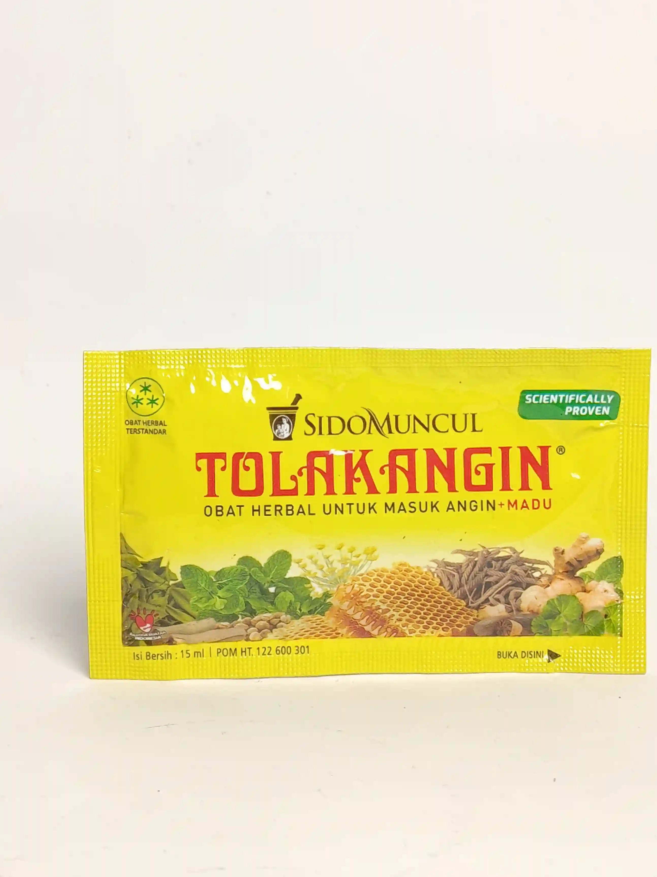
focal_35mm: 101
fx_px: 2556
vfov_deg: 19.4
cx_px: 369
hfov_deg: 14.6
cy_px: 399
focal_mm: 5.24
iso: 152
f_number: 1.7
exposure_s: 1/100
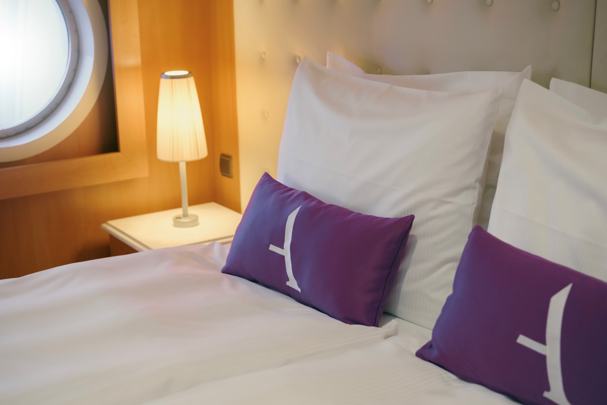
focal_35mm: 50
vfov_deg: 27.0
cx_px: 304
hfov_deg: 39.6
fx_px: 843
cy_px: 202
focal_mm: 33
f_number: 2.2
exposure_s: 1/160
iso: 800
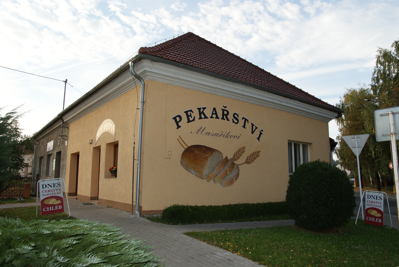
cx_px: 200
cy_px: 134
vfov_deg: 50.5
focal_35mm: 26
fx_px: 283
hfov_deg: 70.4
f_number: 9
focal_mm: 17
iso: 100
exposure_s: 1/80
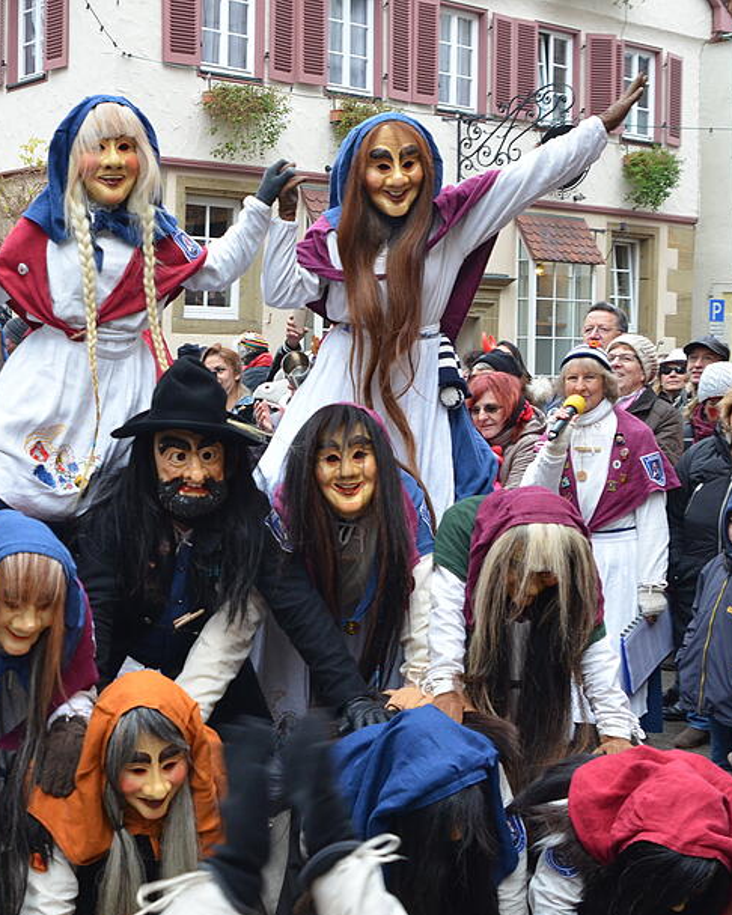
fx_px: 1409
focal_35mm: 52
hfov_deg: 28.6
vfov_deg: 36.0
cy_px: 466
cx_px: 156
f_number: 5
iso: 400
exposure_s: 1/100
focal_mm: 24
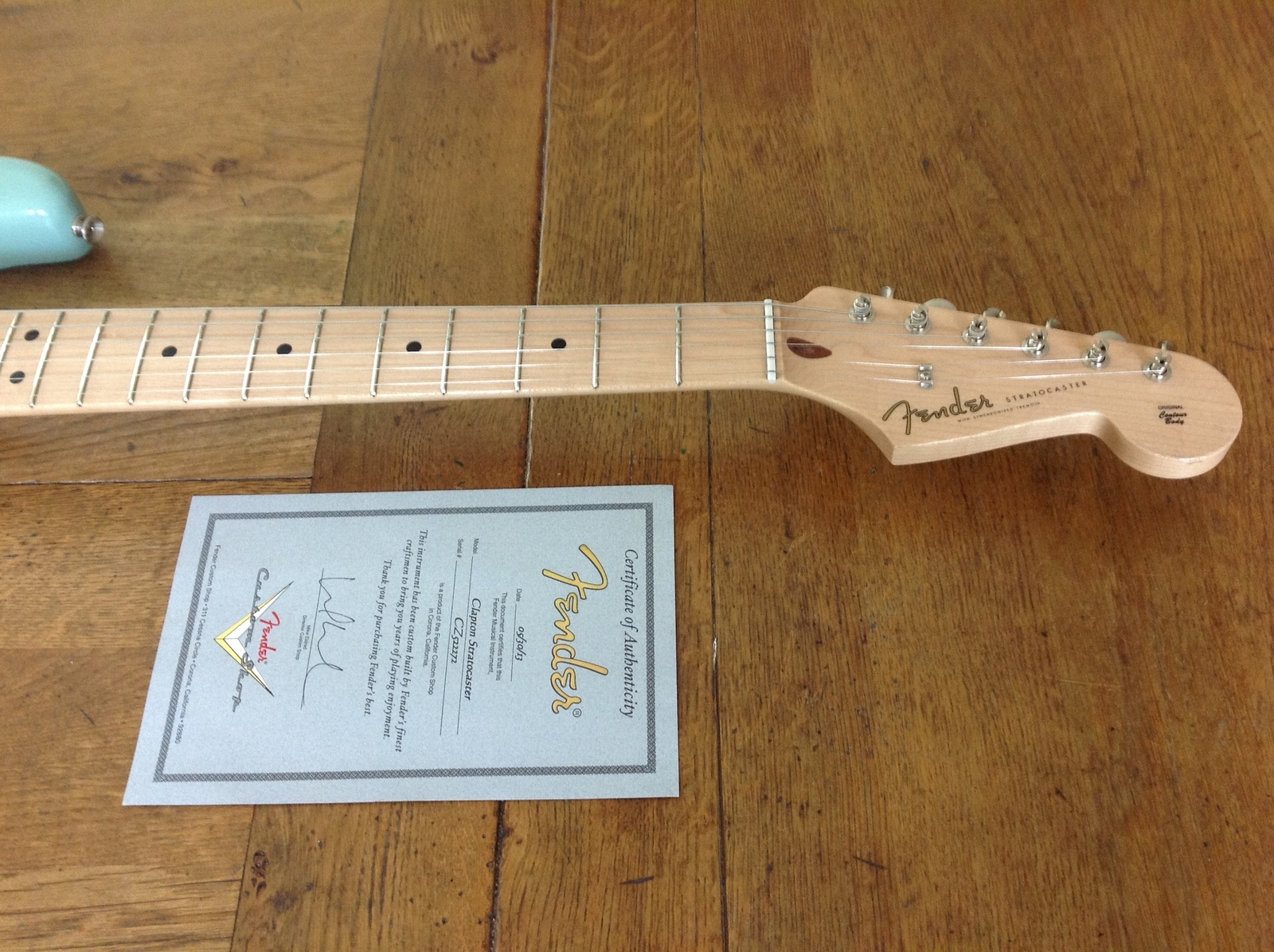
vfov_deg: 40.6
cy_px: 476
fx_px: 1286
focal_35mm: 35
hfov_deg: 52.7
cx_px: 637
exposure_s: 1/17
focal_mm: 4.28
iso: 125
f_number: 2.4
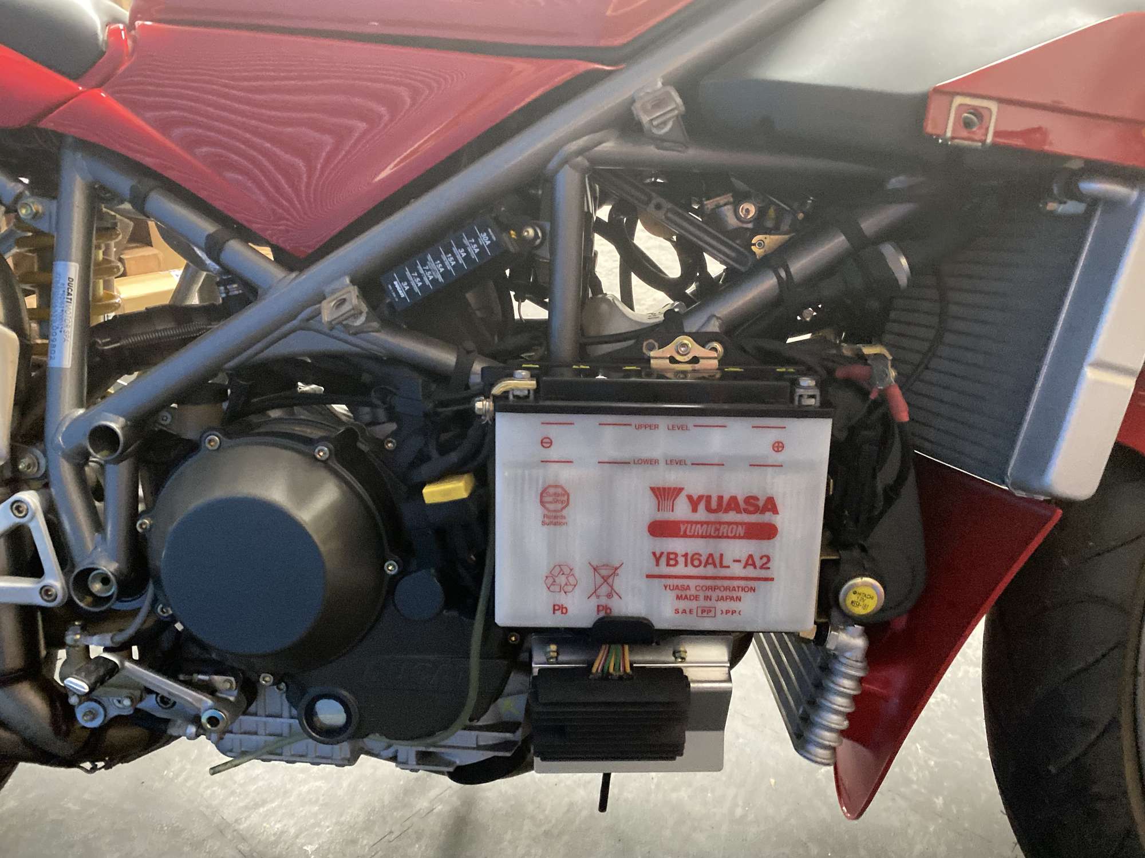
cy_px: 429
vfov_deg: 53.1
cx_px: 572
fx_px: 860
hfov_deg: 67.3
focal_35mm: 26
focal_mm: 4.25
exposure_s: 1/30
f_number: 1.8
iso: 800
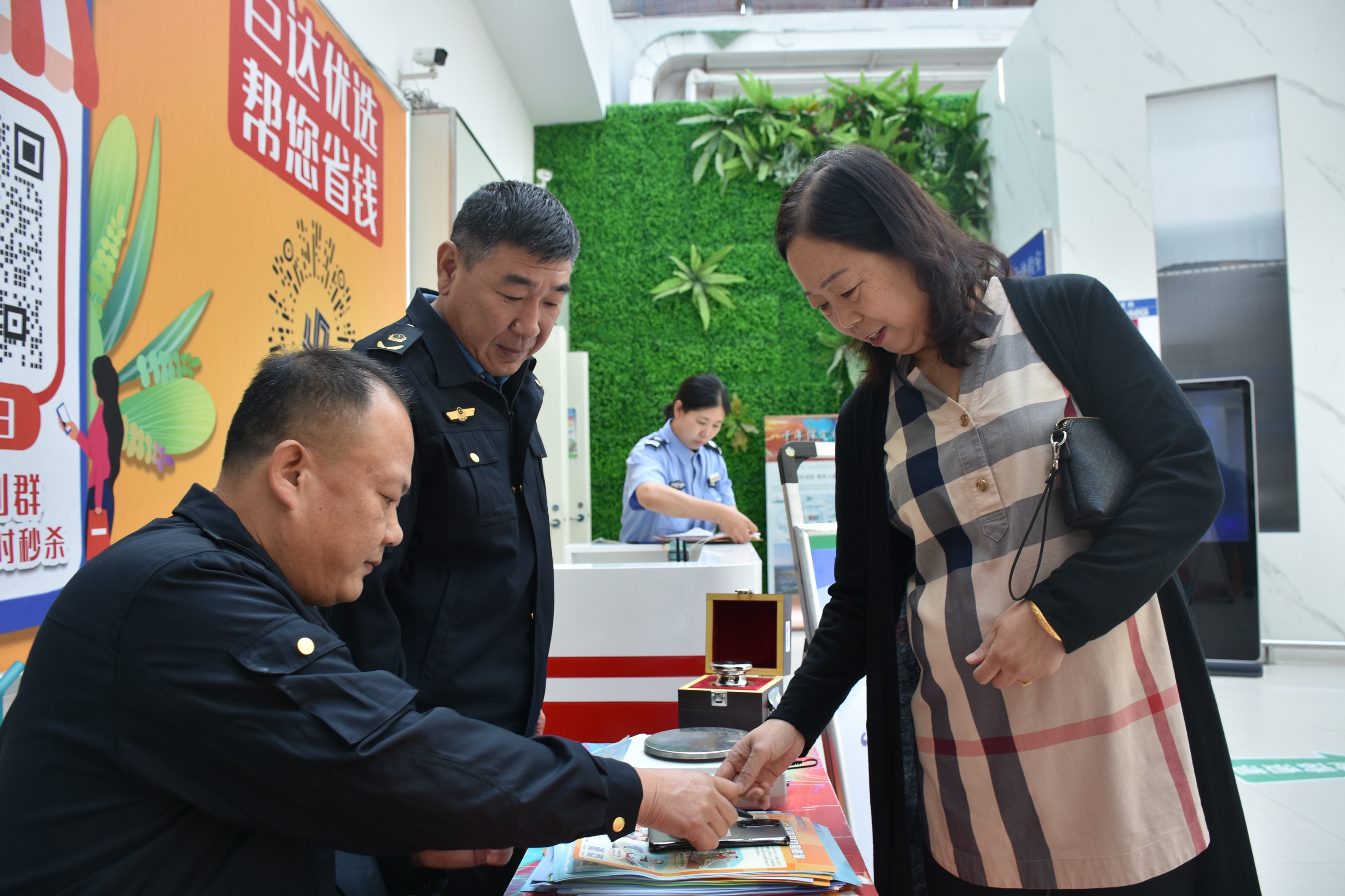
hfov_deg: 67.4
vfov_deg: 47.9
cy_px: 448
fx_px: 1009
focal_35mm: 27
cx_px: 672
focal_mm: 18
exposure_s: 1/100
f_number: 4.5
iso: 200
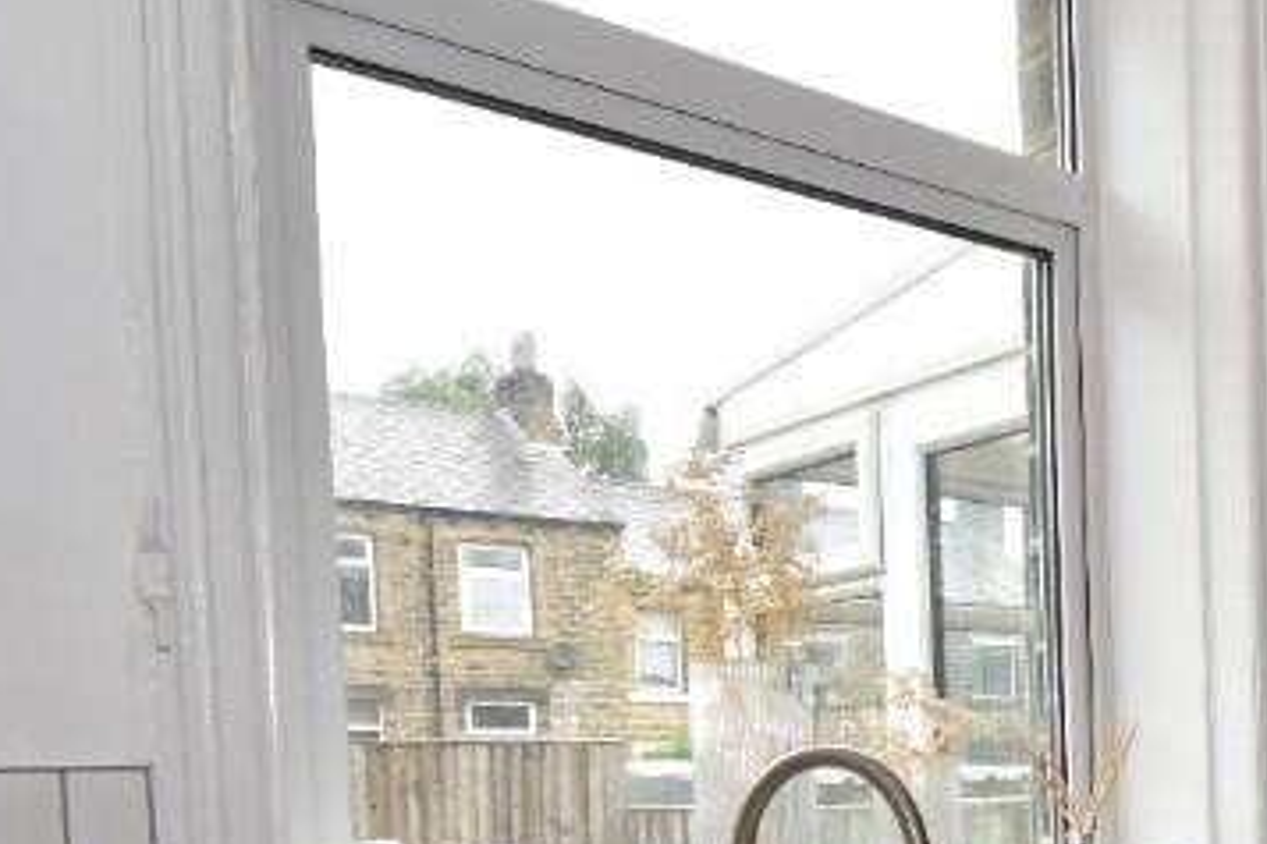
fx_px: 1513
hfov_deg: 40.1
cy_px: 856
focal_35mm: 43
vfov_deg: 29.1
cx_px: 1256
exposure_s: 1/200
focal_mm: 10
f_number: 5
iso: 560
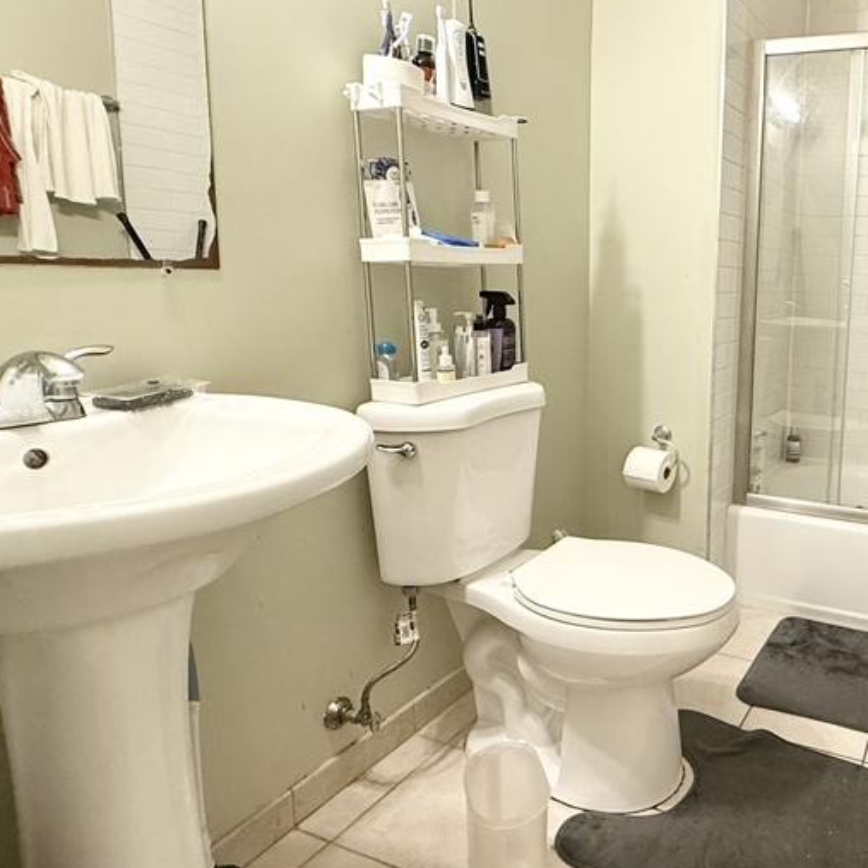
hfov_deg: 56.3
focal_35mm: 25
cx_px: 745
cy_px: 372
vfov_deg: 62.6
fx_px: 709
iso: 320
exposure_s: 1/60
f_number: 2.2
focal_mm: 2.22
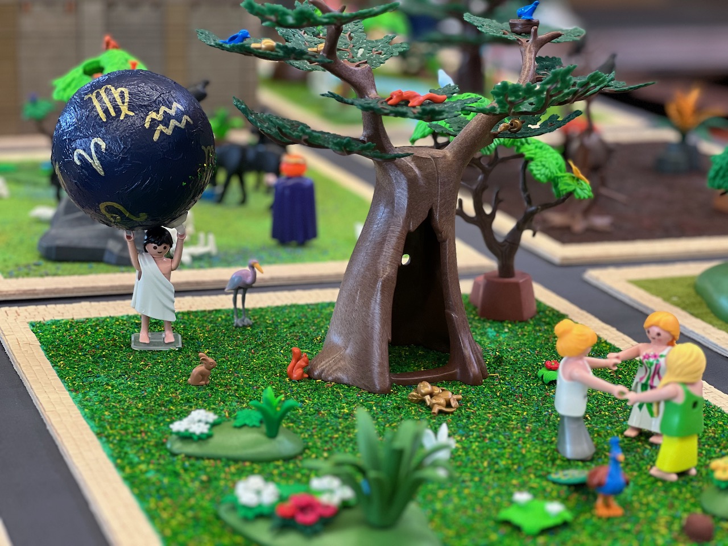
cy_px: 273
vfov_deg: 19.1
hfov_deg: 25.3
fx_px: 1619
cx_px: 364
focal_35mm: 77
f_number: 2.8
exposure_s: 1/40
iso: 200
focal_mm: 9
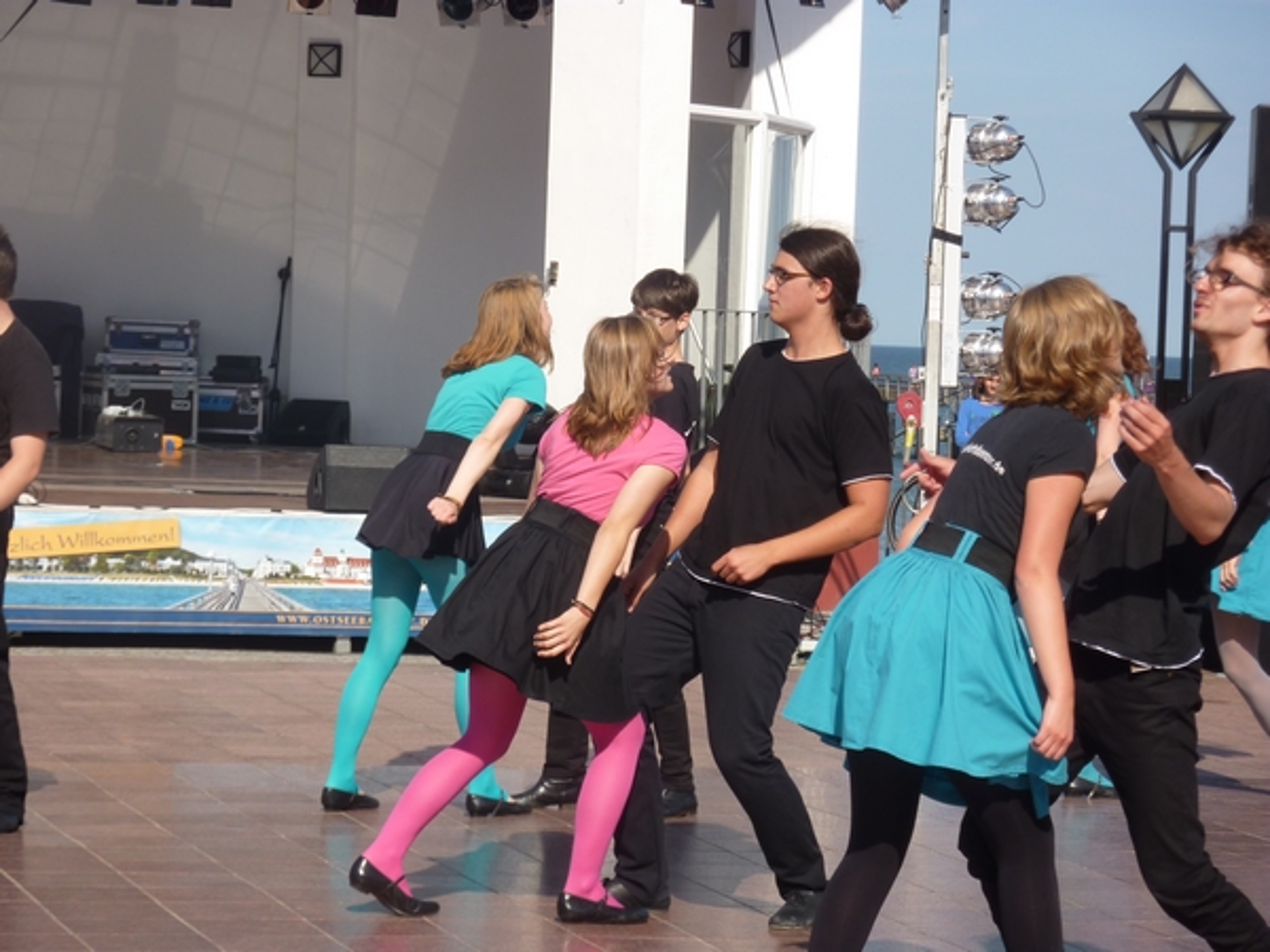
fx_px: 5026
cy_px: 476
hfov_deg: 14.4
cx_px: 635
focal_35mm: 137
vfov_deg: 10.8
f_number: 4.5
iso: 80
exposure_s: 1/500
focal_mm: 22.5
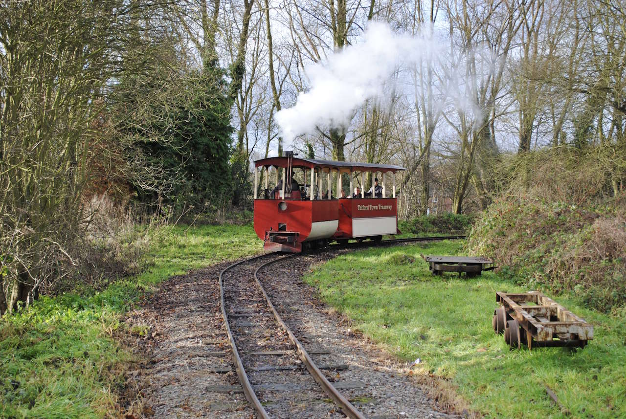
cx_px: 313
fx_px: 992
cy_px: 210
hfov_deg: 35.0
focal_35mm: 57
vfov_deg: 23.8
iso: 140
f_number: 5.6
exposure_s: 1/125
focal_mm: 38
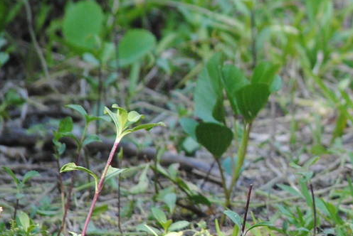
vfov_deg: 1.7
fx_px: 8070
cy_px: 98
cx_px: 529
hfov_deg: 2.5
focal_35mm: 822
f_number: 5
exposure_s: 1/250
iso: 400
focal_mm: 170
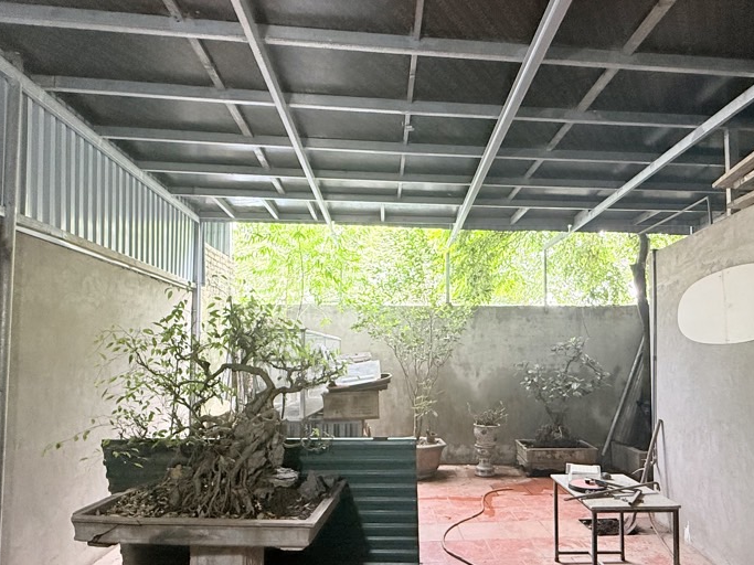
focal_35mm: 21
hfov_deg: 78.6
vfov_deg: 62.9
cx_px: 429
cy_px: 335
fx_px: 457
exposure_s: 1/99
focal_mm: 2.22
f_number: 2.2
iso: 320
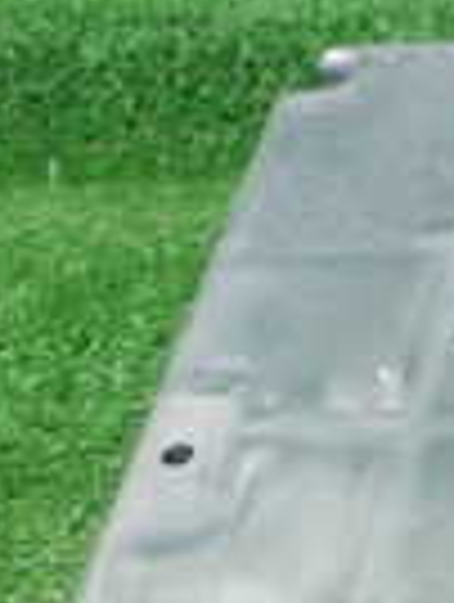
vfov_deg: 14.3
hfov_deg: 9.6
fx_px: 2336
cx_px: 1146
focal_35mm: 134
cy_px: 684
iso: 320
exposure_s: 1/125
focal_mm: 5.5
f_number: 2.3
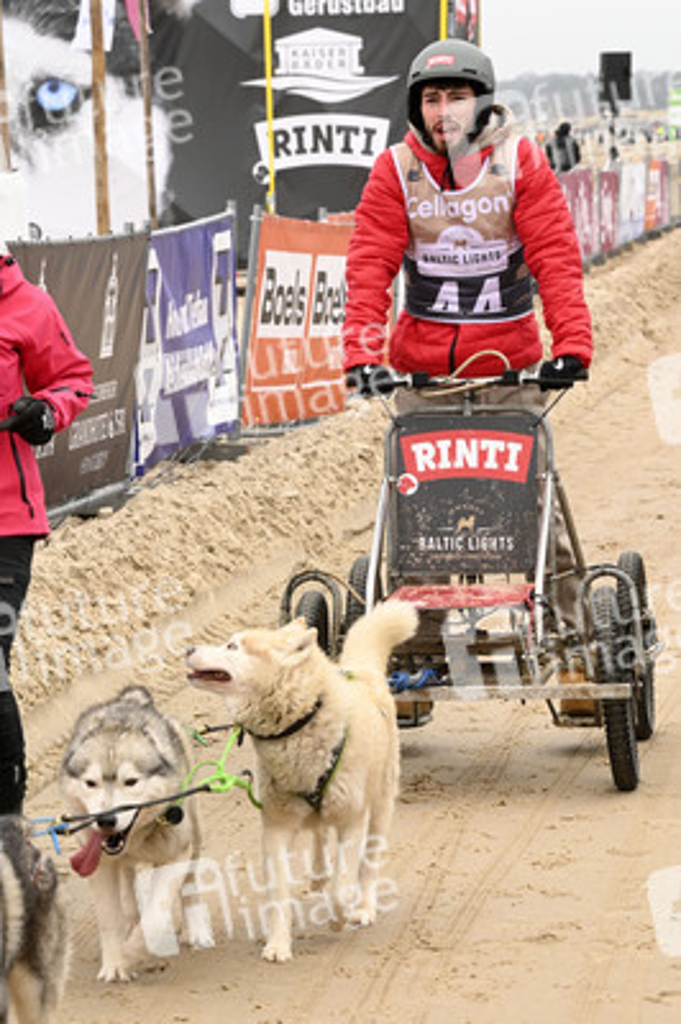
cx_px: 340
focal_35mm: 200
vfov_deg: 10.3
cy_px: 512
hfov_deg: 6.9
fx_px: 5684
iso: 4000
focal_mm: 200
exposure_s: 1/500
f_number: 16
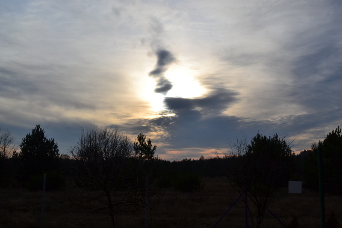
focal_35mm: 42
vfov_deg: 31.9
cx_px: 171
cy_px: 114
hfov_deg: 46.4
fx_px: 399
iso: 200
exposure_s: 1/500
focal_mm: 28
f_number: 11
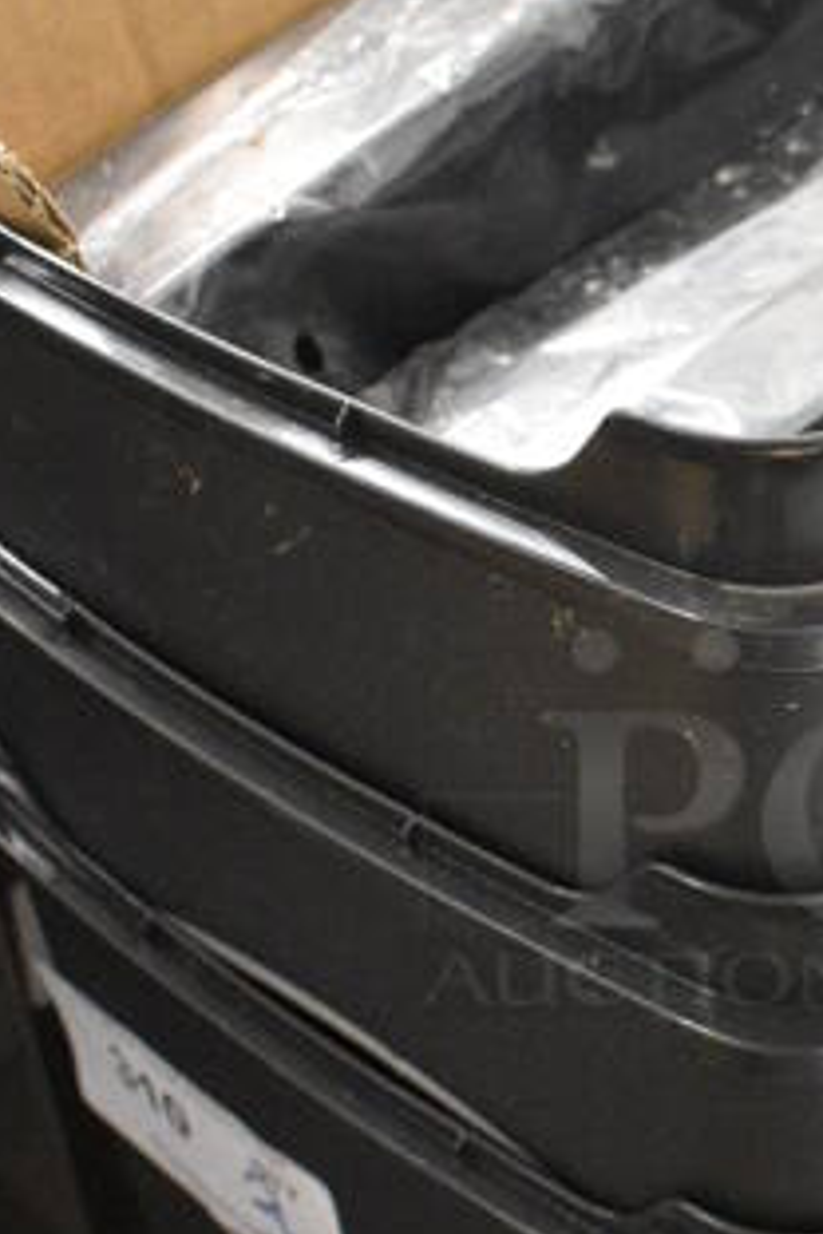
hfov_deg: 16.9
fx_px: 2709
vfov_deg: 25.6
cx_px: 839
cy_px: 813
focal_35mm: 79
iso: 4500
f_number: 3.5
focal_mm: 18
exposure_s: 1/125
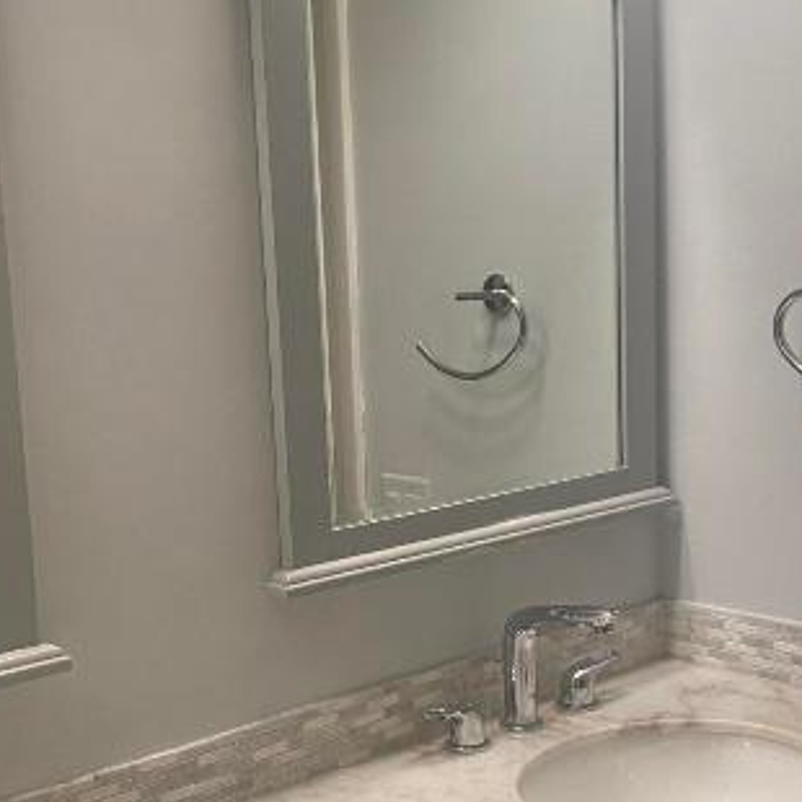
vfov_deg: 29.9
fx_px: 1494
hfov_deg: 29.9
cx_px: 298
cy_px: 515
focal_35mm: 57
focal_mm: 4.25
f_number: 1.8
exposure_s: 1/60
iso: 80
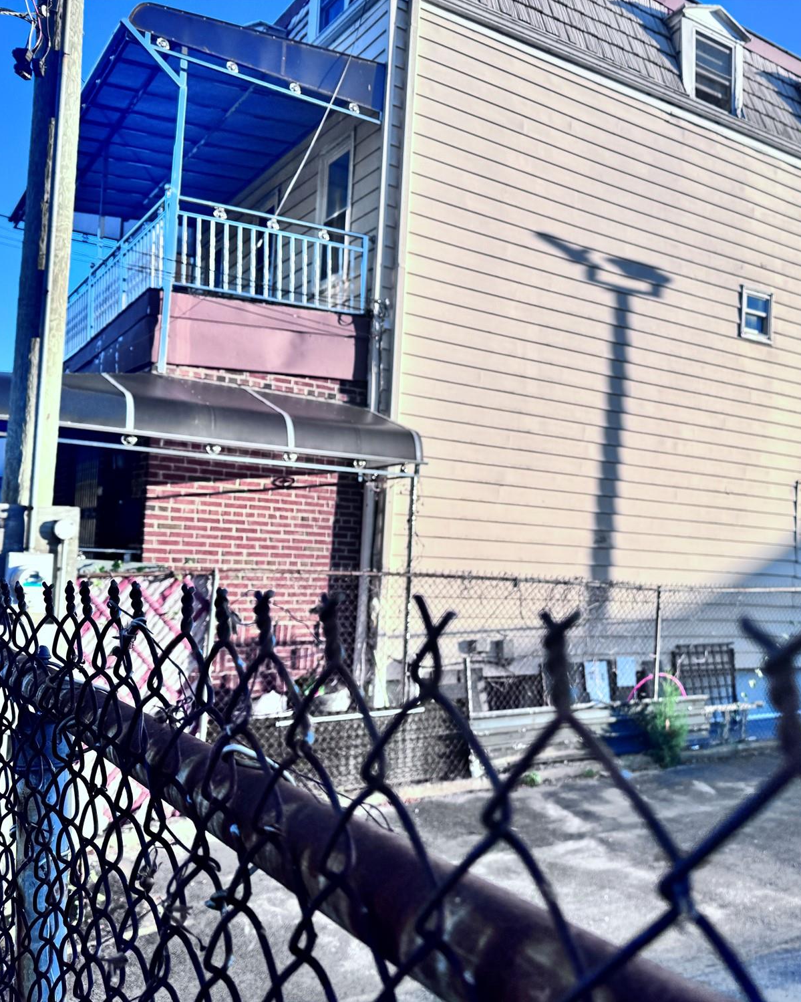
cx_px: 542
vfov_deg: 55.7
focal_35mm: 32
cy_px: 511
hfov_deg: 45.0
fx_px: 948
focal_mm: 6.76
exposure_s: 1/2833
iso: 80
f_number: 1.78
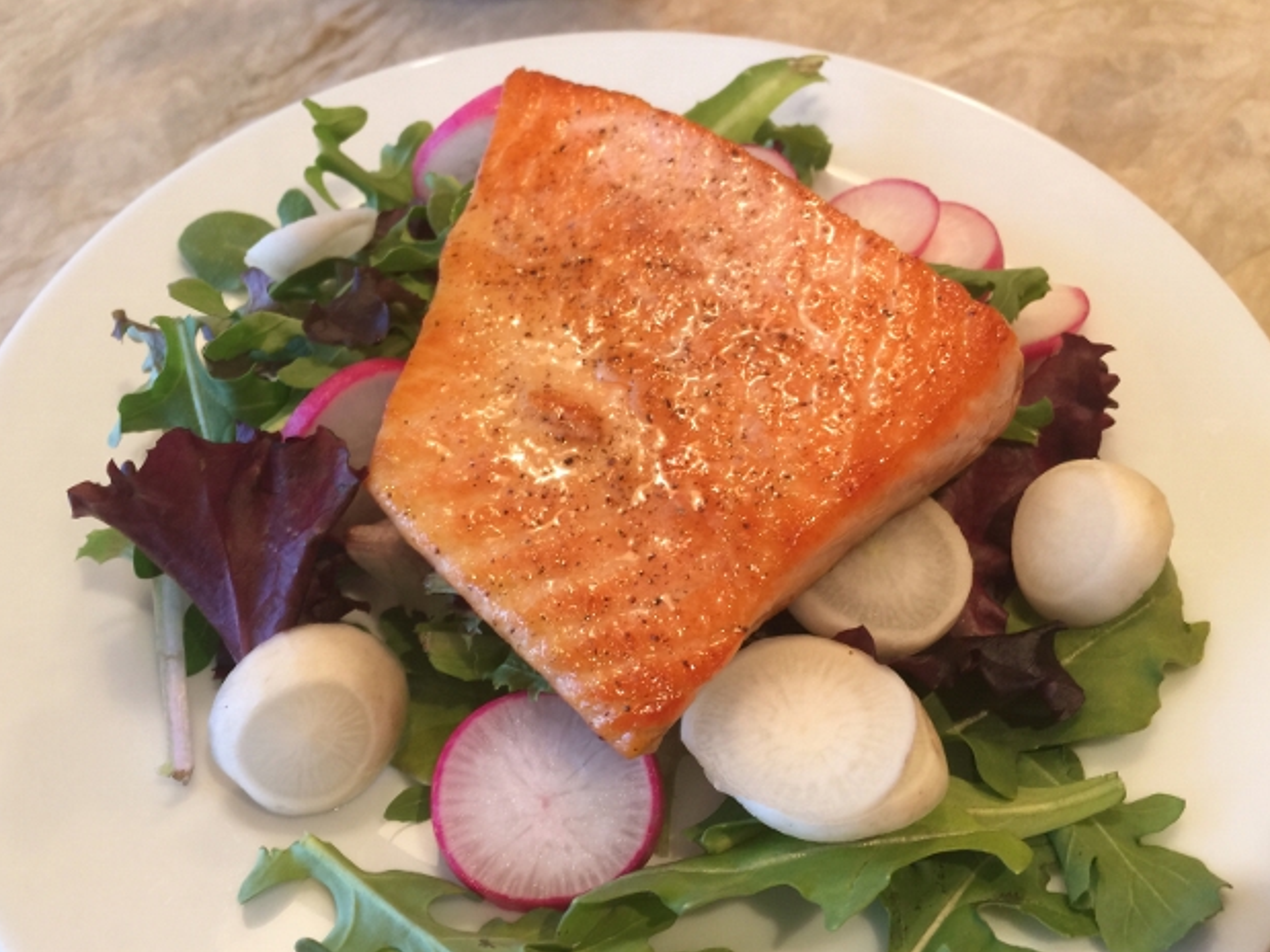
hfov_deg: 60.0
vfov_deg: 46.8
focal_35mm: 30
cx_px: 626
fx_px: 1100
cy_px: 488
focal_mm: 4.15
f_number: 2.2
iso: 40
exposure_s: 1/15
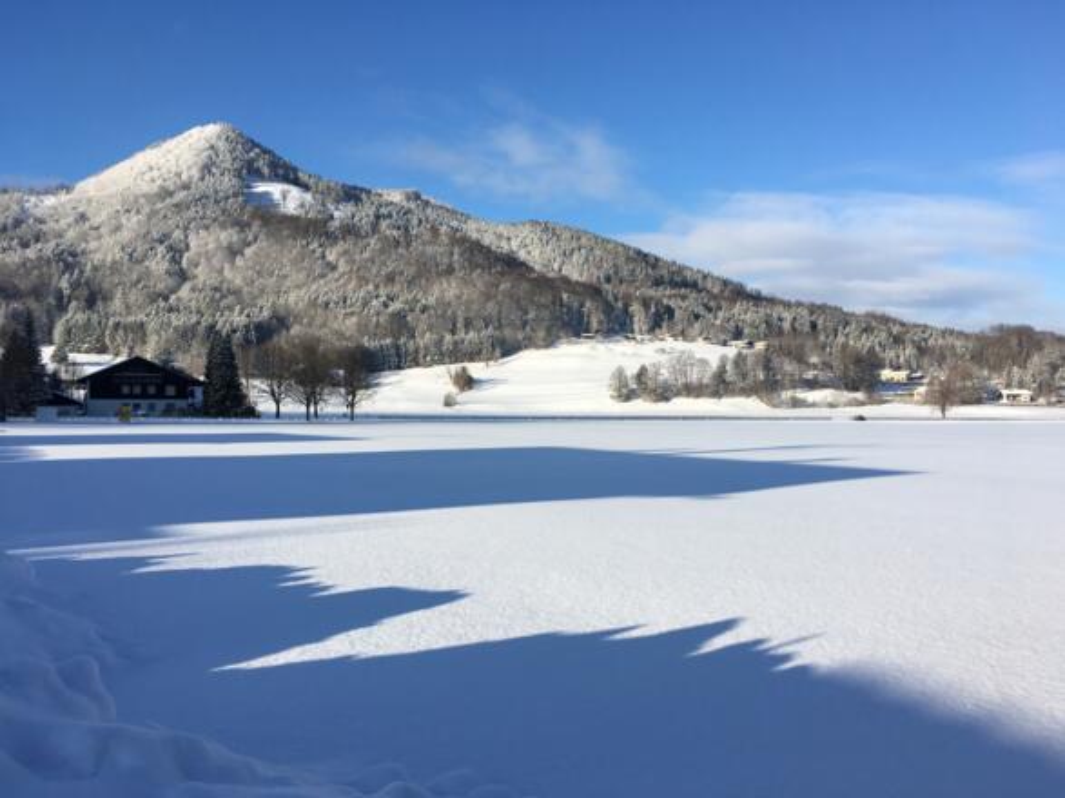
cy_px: 399
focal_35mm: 29
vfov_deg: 48.2
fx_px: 892
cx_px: 532
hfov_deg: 61.7
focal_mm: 4.15
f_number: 2.2
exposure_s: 1/1748
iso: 25
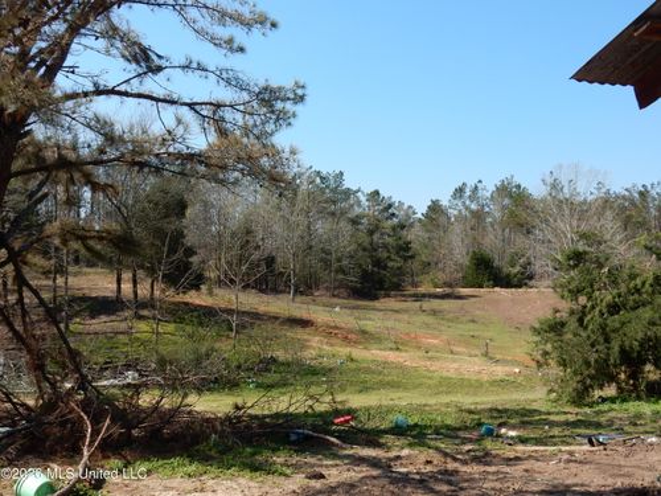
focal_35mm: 36
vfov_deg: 39.7
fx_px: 687
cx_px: 330
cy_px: 248
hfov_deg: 51.4
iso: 125
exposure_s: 1/800
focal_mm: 6.4
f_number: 4
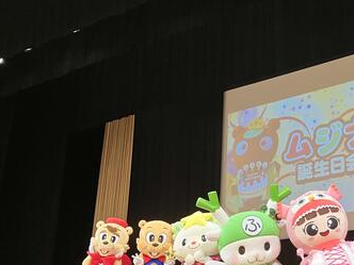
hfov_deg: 34.0
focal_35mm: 54
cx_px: 305
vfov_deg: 27.0
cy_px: 161
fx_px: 552
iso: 64
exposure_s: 1/50
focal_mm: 3.99
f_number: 1.8
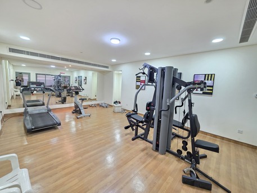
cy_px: 96
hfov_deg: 106.2
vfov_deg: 89.9
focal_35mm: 13
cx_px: 128
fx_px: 97
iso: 400
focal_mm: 2.2
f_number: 1.9
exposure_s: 1/50
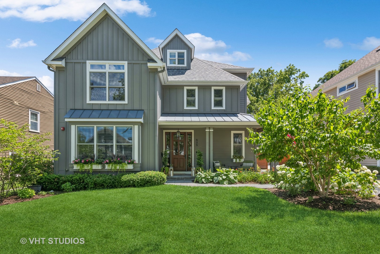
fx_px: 190
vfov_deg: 67.4
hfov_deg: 90.0
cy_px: 127
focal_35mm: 18
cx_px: 190
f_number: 9.5
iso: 200
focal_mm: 18
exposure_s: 1/250
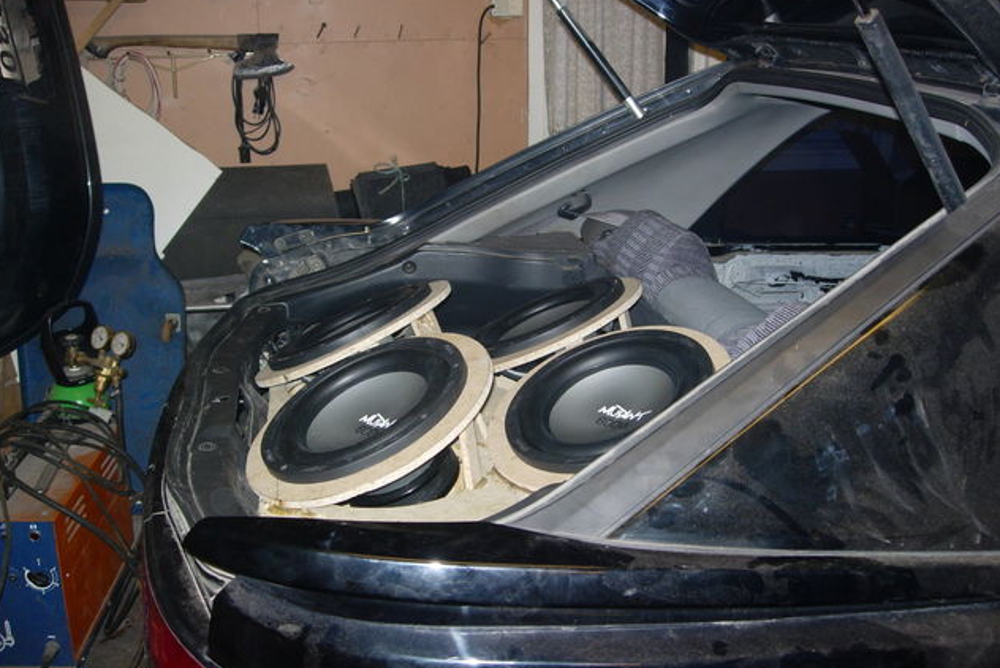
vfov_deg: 33.4
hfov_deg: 48.4
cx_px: 498
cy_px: 350
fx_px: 1112
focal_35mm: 40
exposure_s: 1/64
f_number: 2.8
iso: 79
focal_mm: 7.8
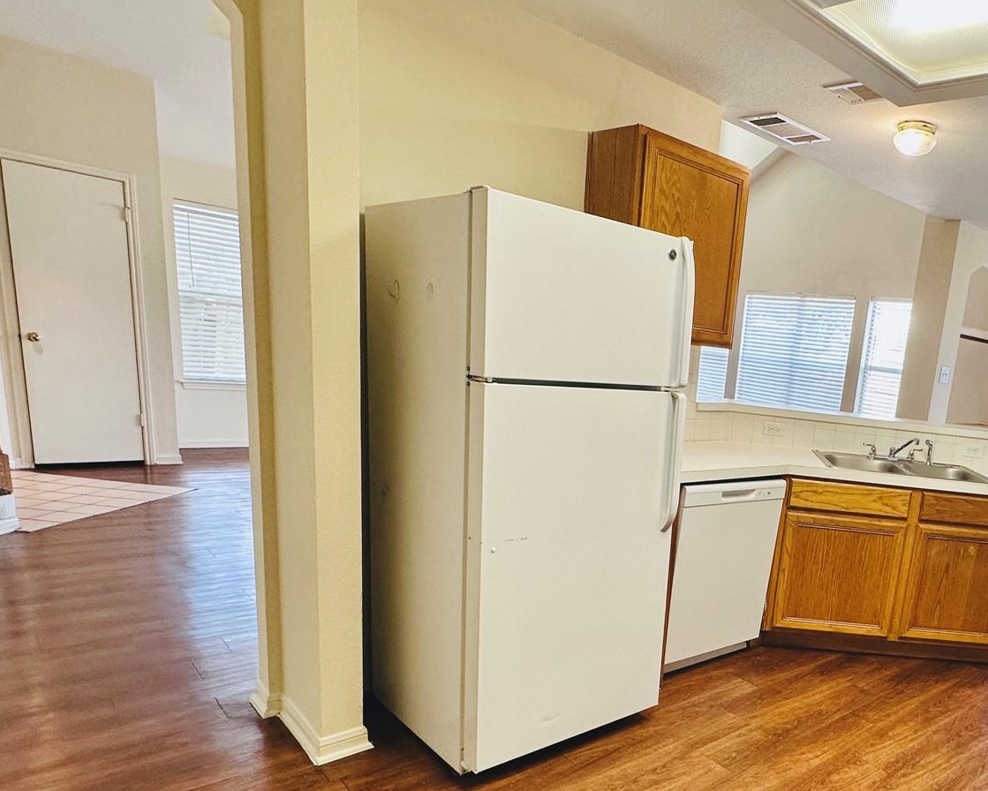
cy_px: 517
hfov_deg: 63.4
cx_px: 760
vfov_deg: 55.8
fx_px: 731
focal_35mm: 25
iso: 160
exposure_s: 1/120
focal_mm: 2.22
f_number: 2.2
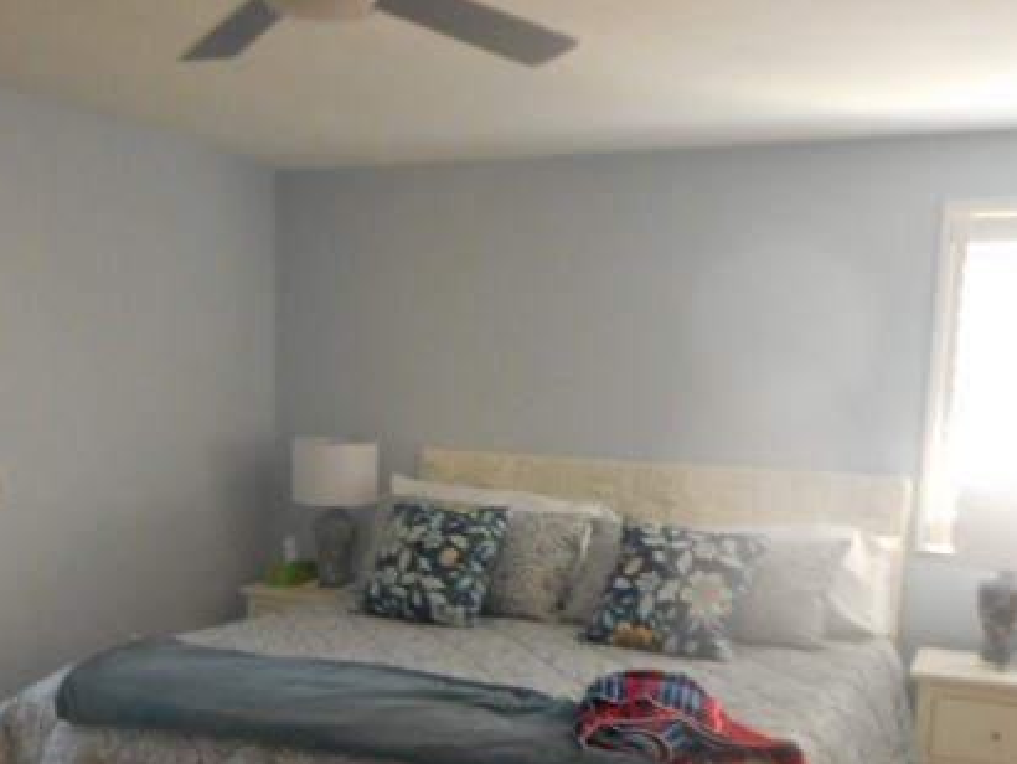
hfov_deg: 47.8
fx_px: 1146
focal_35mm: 39
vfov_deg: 36.2
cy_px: 551
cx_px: 494
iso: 560
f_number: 3.7
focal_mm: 4.5
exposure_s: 1/25
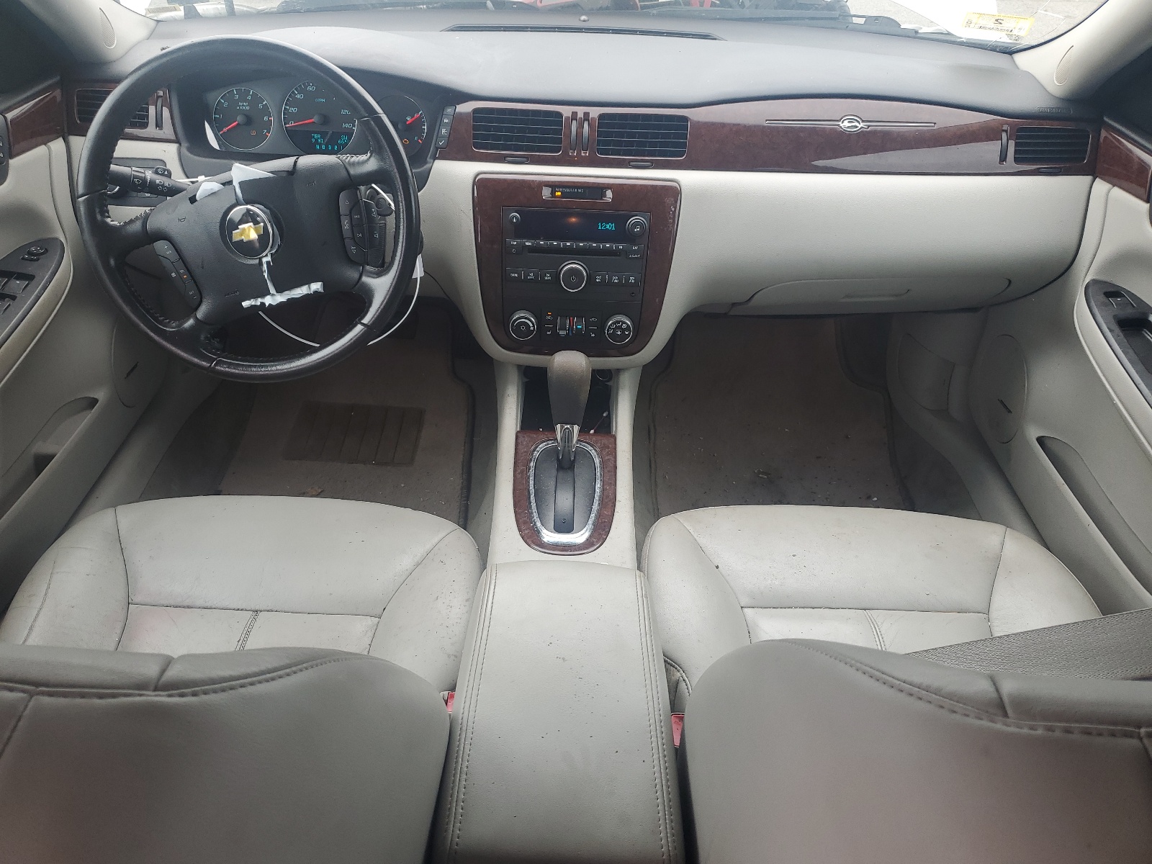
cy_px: 432
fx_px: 865
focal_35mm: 26
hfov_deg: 67.3
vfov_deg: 53.1
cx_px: 576
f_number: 1.5
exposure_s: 1/149
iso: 50
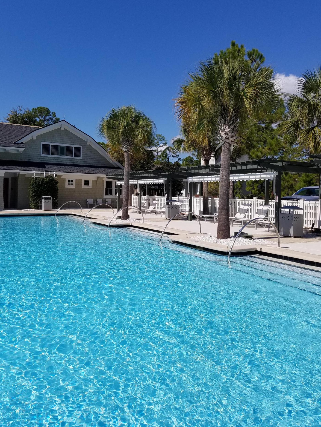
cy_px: 199
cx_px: 152
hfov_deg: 49.7
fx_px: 346
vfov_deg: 63.4
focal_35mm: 28
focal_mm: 4.2
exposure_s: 1/4816
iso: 50
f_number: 1.7
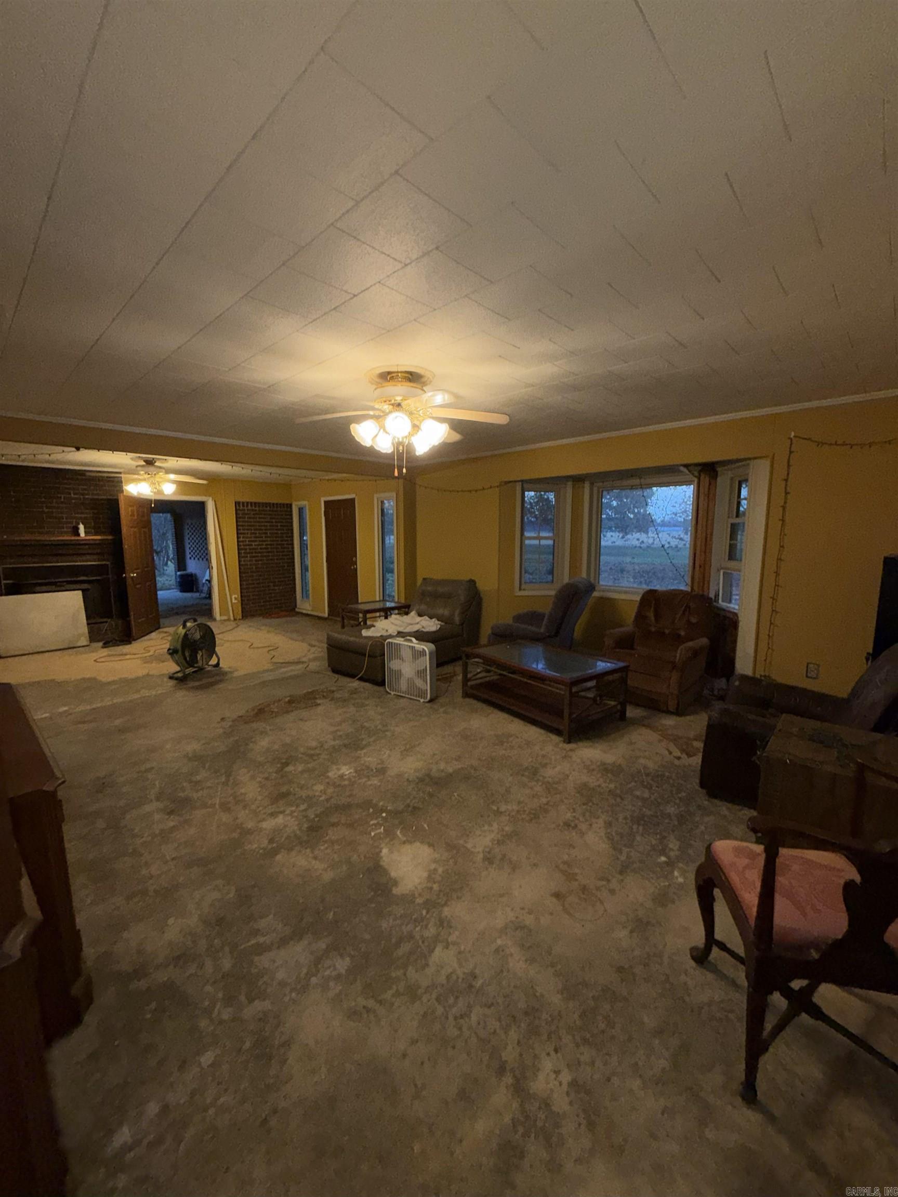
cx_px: 449
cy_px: 598
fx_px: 484
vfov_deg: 102.1
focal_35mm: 14
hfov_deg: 85.7
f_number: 2.2
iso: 80
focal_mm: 2.22
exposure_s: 1/60
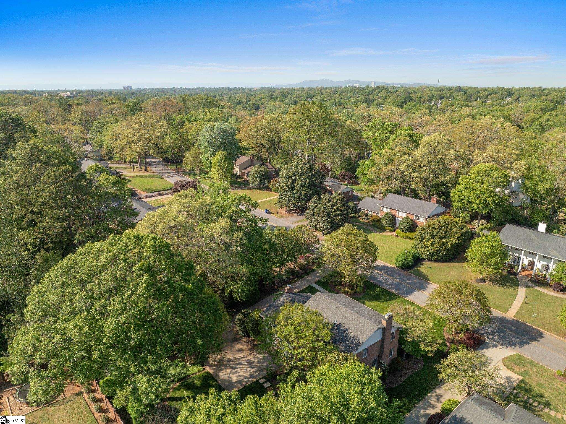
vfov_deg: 56.8
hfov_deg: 71.6
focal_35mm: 24
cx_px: 283
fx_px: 392
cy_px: 212
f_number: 4.5
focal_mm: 12.29
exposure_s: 1/120
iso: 100
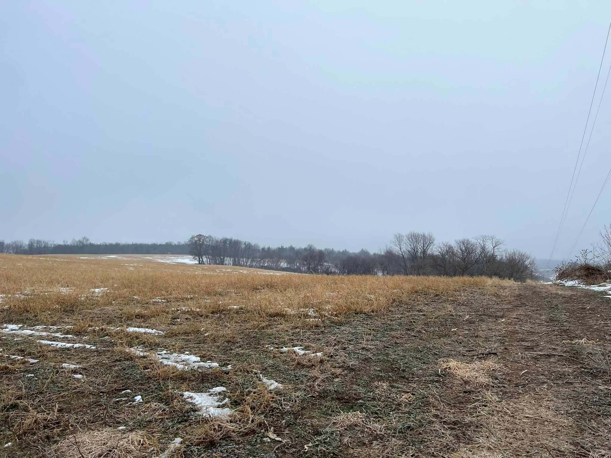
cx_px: 306
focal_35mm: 26
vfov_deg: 53.1
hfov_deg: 67.3
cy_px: 229
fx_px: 459
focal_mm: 5.7
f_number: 1.5
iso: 50
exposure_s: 1/1669
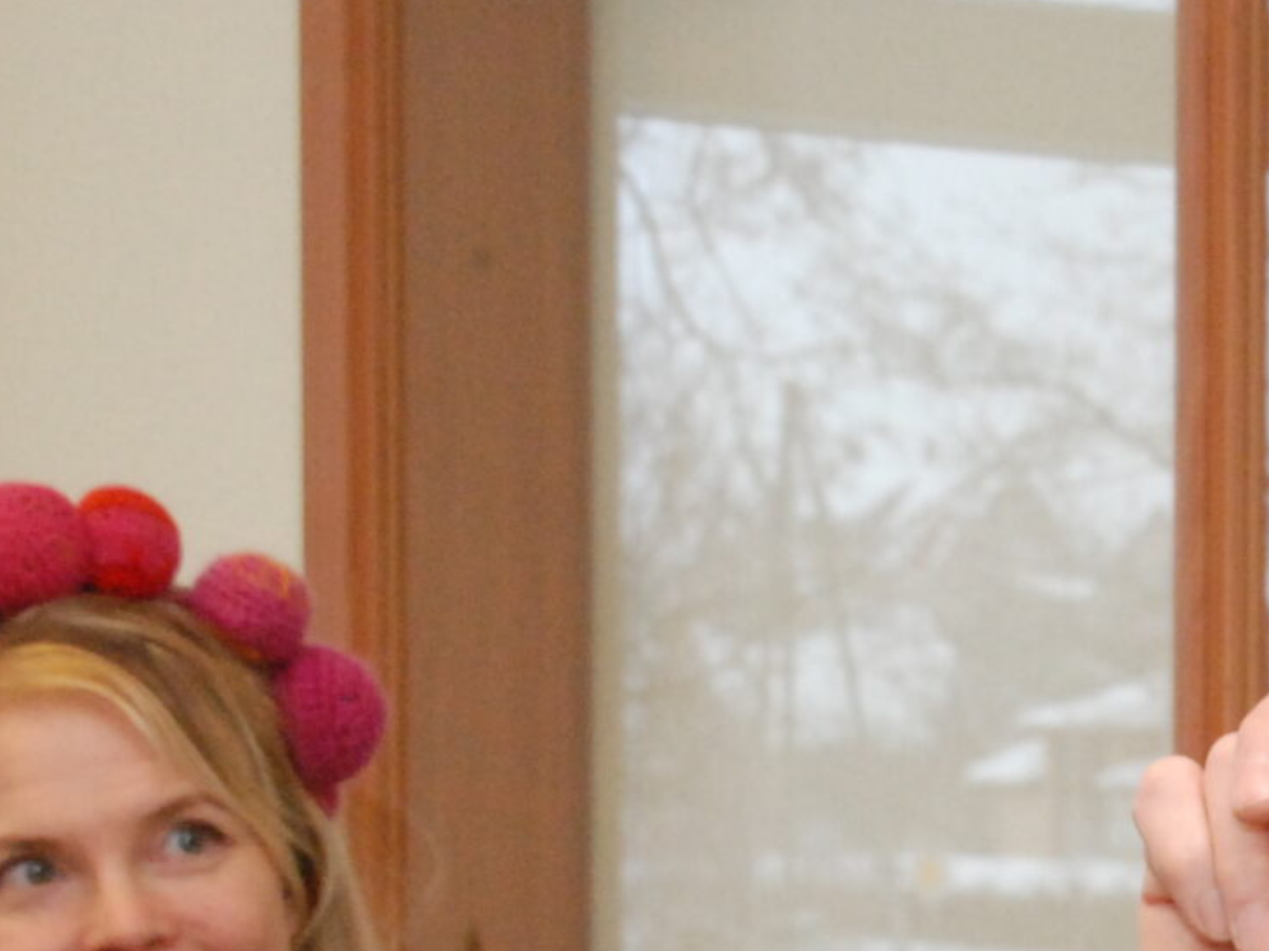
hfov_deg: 11.2
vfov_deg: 8.5
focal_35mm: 172
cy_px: 1156
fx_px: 6304
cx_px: 1594
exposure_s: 1/60
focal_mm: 34
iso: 1600
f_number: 8
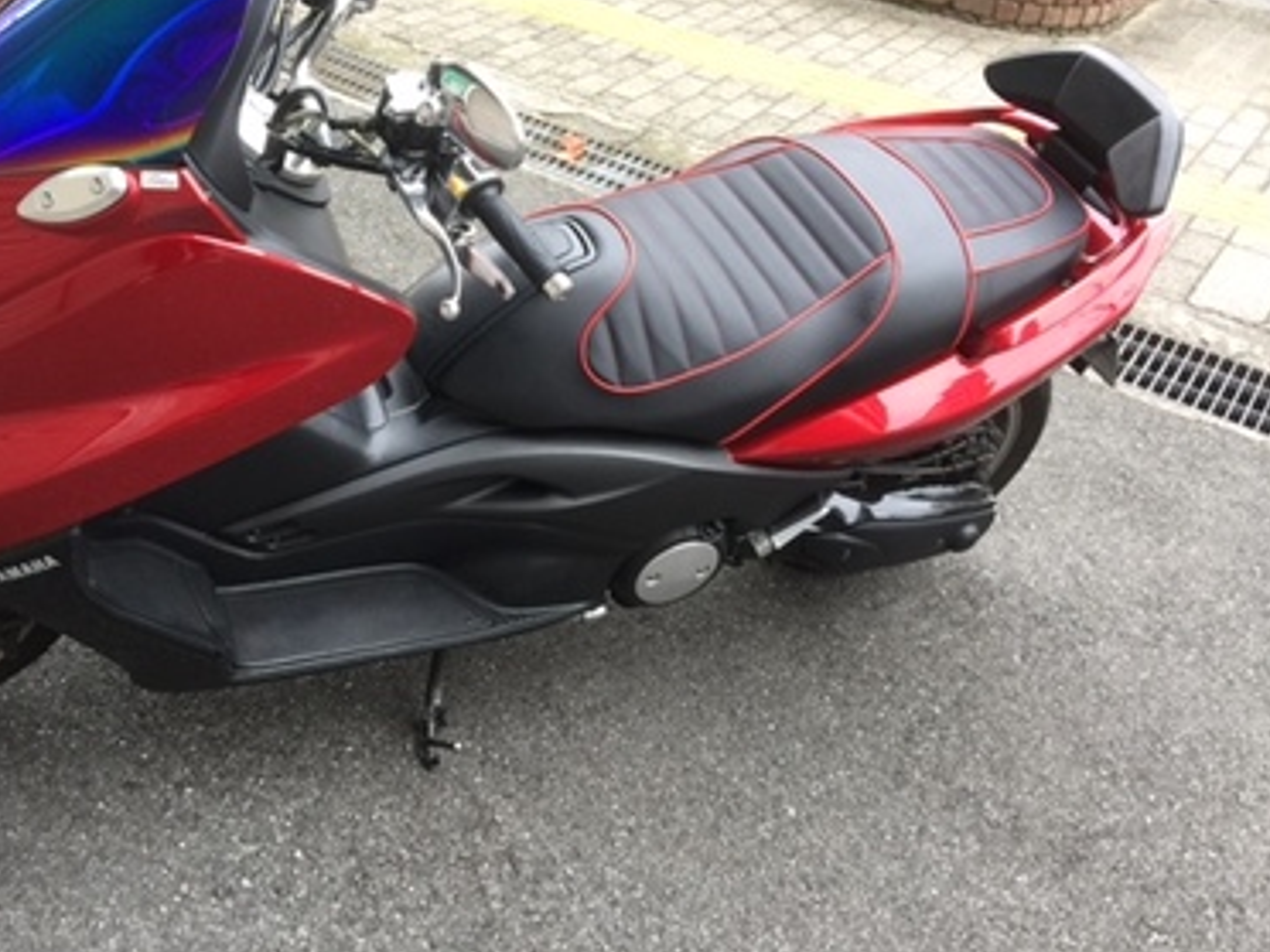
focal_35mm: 39
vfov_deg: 36.6
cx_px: 447
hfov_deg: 47.3
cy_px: 346
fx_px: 1431
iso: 40
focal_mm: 4.15
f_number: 2.2
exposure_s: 1/30
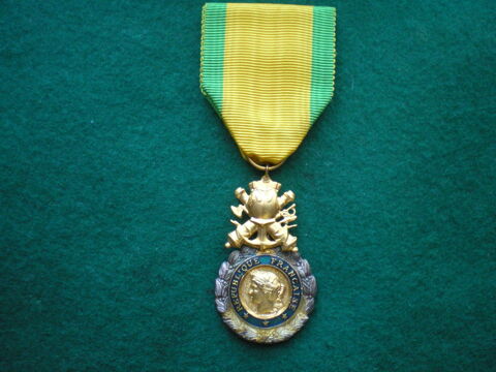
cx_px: 248
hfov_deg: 49.0
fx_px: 544
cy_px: 186
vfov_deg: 37.7
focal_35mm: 38
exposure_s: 1/20
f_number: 3.1
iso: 400
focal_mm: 6.3
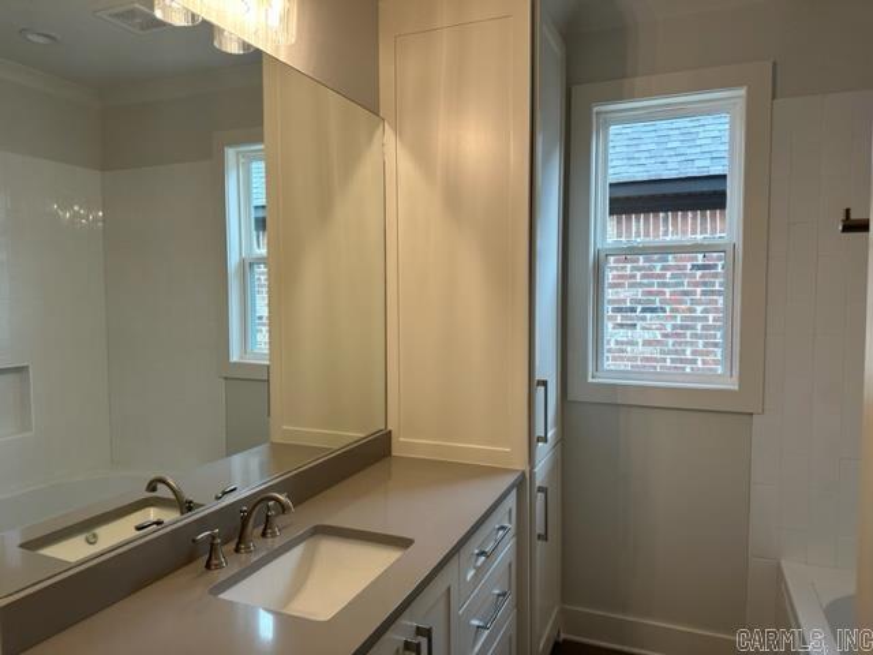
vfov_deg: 56.8
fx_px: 605
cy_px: 328
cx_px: 436
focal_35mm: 24
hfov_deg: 71.6
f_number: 1.78
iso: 64
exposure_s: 1/120
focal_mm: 6.86
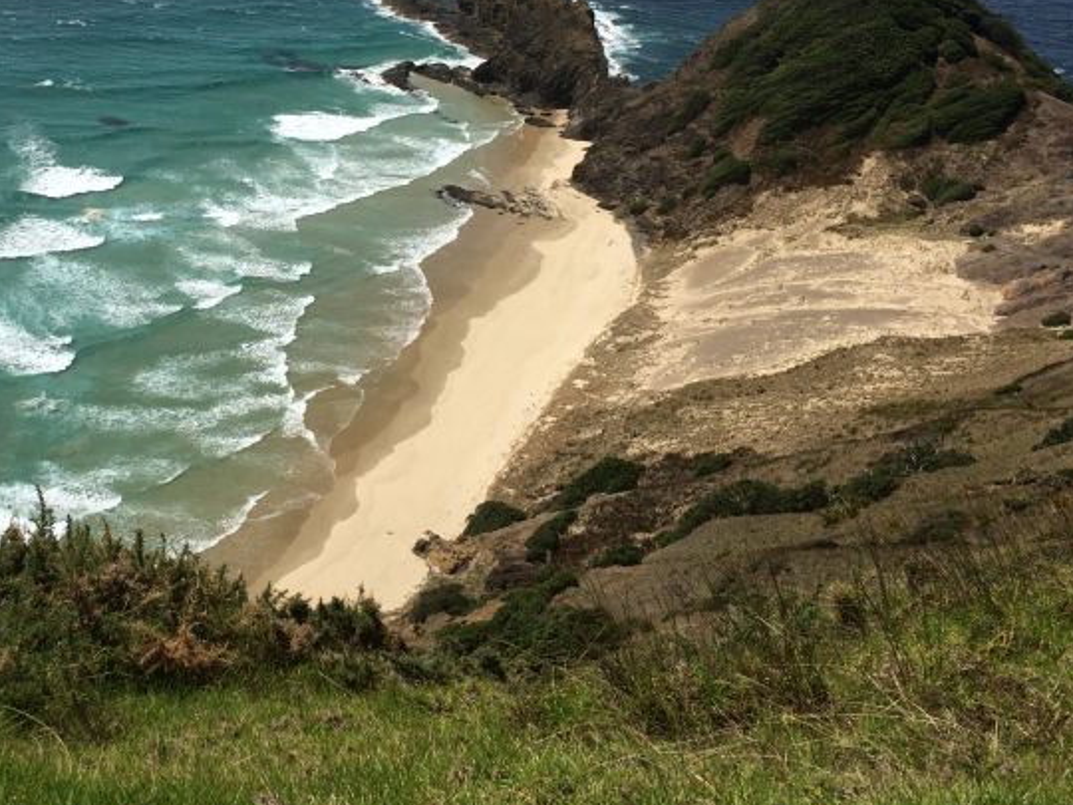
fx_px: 1333
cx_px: 366
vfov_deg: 33.1
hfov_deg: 43.3
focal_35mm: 43
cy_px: 223
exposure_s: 1/4115
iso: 32
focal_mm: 4.15
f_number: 2.2
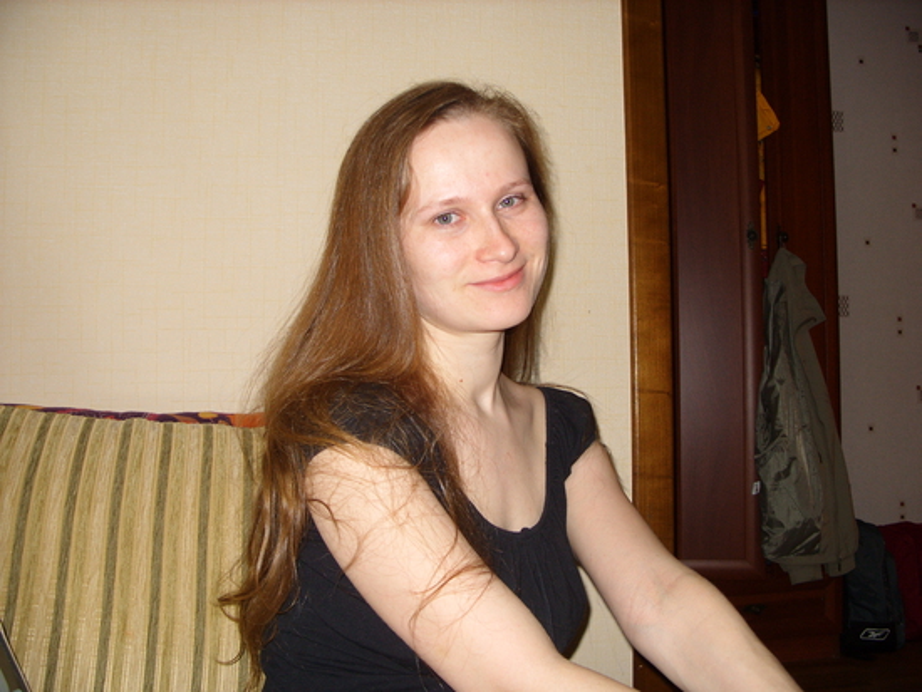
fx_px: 1013
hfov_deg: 49.0
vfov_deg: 37.7
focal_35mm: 38
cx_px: 461
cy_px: 346
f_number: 2.8
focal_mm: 7.8
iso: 100
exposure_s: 1/30
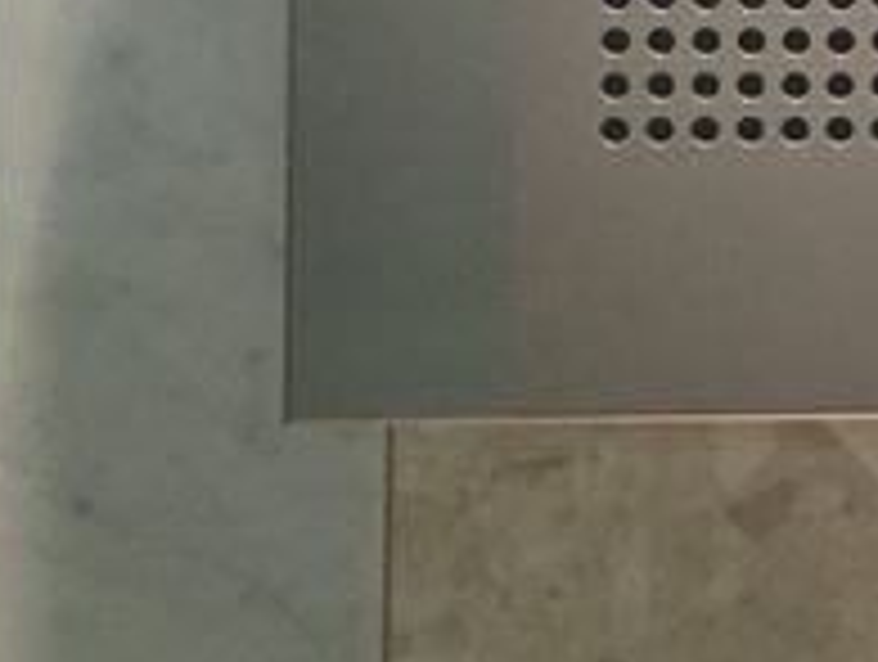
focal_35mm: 95
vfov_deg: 14.5
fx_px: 2414
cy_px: -338
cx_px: 1175
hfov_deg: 18.9
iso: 320
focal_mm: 4.15
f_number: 2.2
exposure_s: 1/33
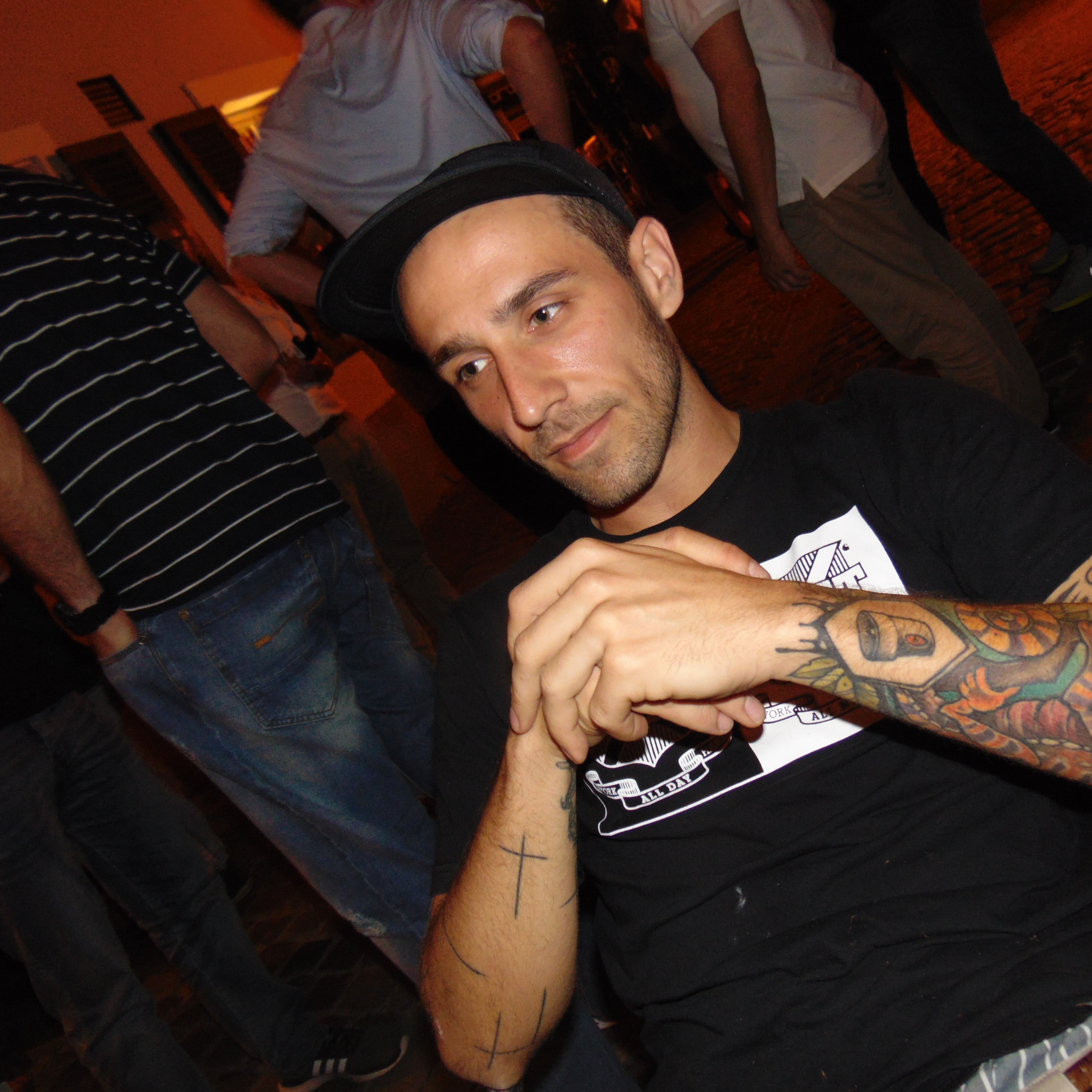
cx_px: 551
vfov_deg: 54.0
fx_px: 1071
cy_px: 537
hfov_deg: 54.0
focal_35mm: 30
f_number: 3
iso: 200
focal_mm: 4.5
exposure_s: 1/8
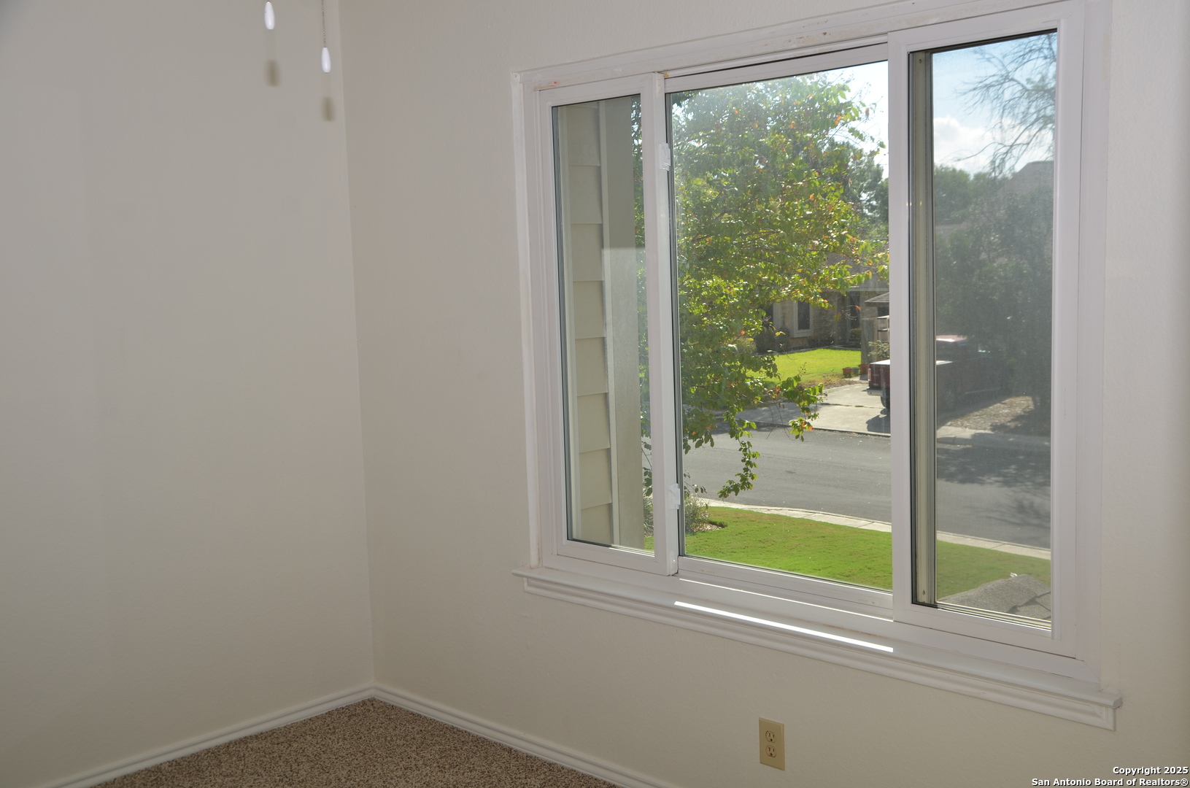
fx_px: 1286
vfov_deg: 34.1
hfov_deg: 49.6
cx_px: 595
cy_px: 394
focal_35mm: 39
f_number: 6.3
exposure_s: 1/160
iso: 100
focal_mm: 26
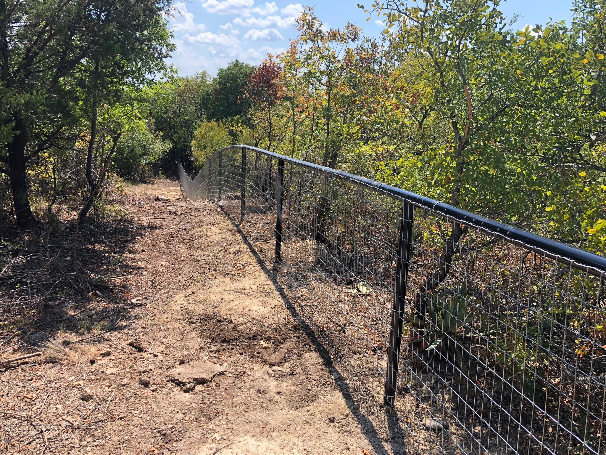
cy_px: 228
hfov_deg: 63.4
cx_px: 303
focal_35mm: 28
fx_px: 490
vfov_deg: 49.7
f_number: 1.8
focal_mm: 4
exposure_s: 1/972
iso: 20
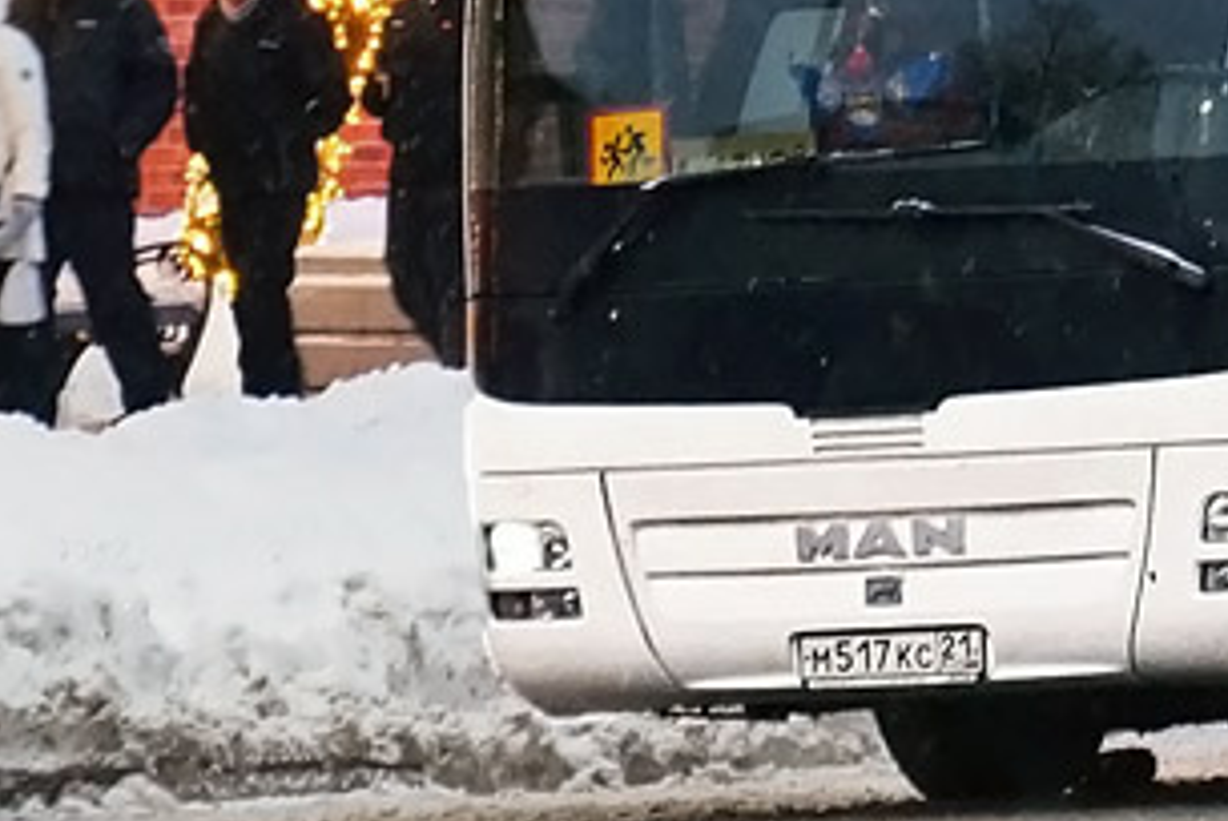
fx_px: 22195
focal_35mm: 650
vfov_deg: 2.1
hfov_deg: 3.2
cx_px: 1727
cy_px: -479
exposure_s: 1/30
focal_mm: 105
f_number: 5.6
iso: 800
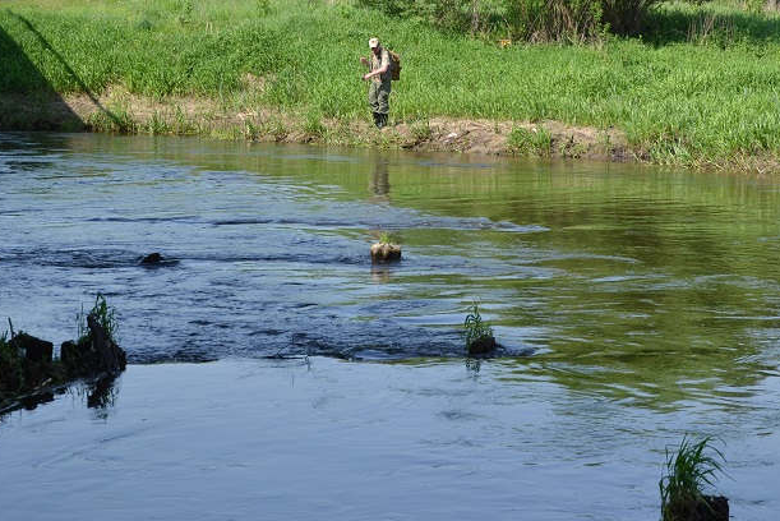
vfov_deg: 12.9
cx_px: 512
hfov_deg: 19.2
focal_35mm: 106
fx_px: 2298
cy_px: 163
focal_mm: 50
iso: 100
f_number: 7.1
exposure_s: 1/200
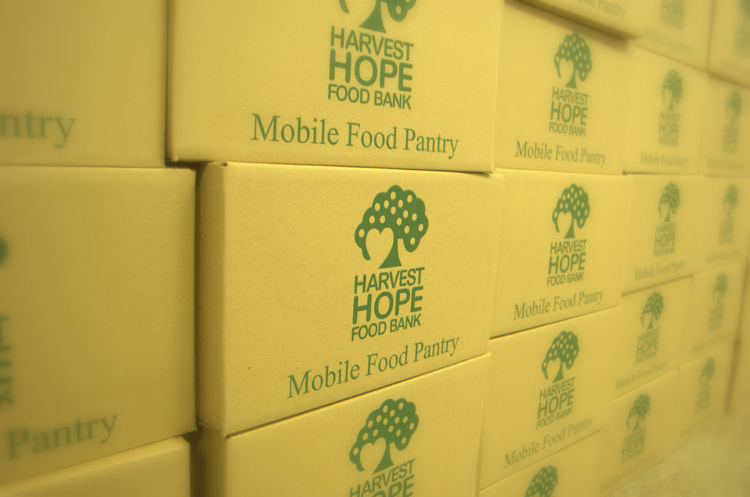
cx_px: 375
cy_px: 248
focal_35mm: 30
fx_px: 624
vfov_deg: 43.5
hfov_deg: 62.0
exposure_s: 1/15
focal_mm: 20
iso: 200
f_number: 4
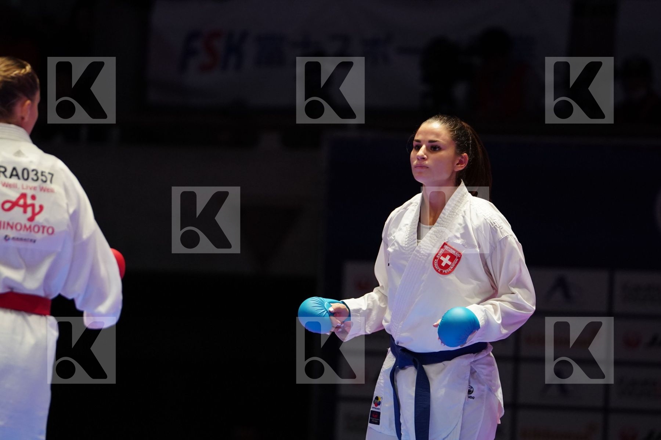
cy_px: 220
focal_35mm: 252
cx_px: 330
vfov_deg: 5.5
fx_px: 4627
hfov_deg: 8.2
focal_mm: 168
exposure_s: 1/1000
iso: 2000
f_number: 2.8
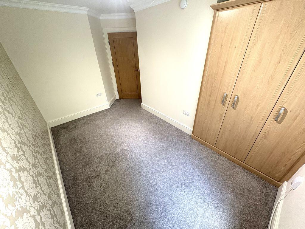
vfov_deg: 85.7
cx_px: 152
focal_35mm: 14
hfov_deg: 102.1
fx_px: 123
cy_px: 114
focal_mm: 2.22
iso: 320
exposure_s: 1/50
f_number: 2.2
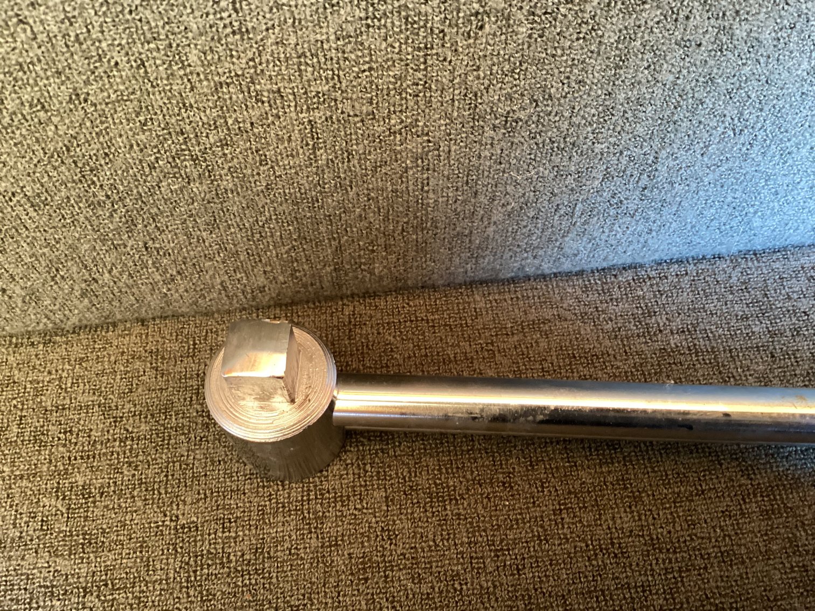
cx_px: 408
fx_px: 730
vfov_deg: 45.4
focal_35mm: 31
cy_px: 306
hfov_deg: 58.3
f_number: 2.4
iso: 400
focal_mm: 3.3
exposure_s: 1/30
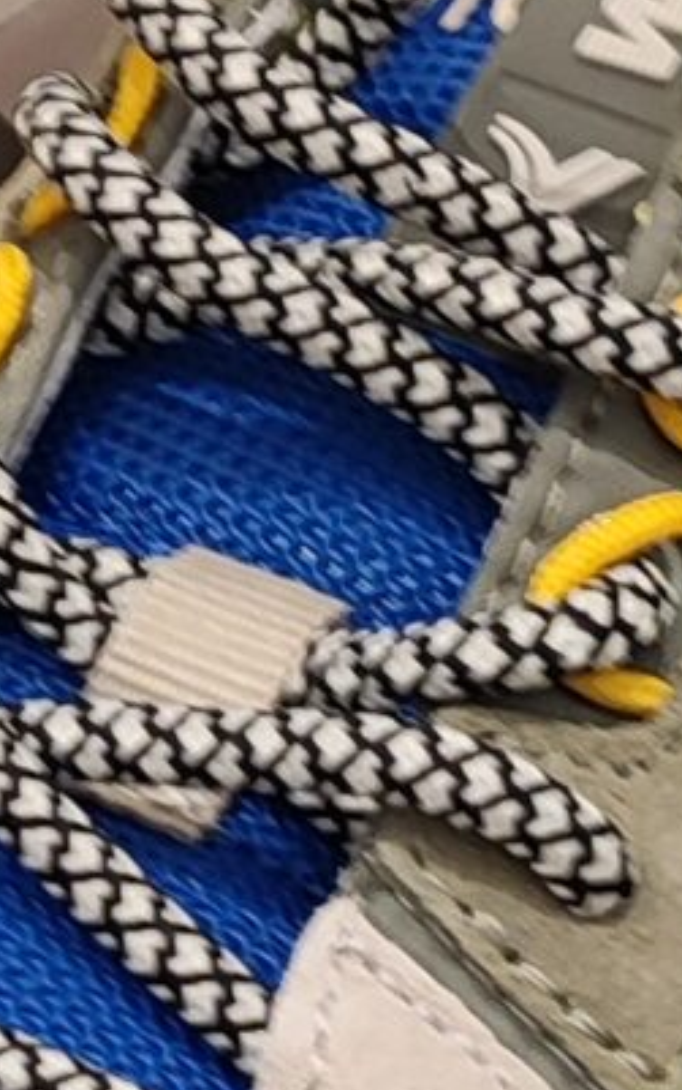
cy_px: 546
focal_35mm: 169
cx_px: -367
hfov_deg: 7.6
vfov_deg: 12.4
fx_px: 5020
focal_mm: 6.04
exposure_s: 1/33
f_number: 1.9
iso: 290
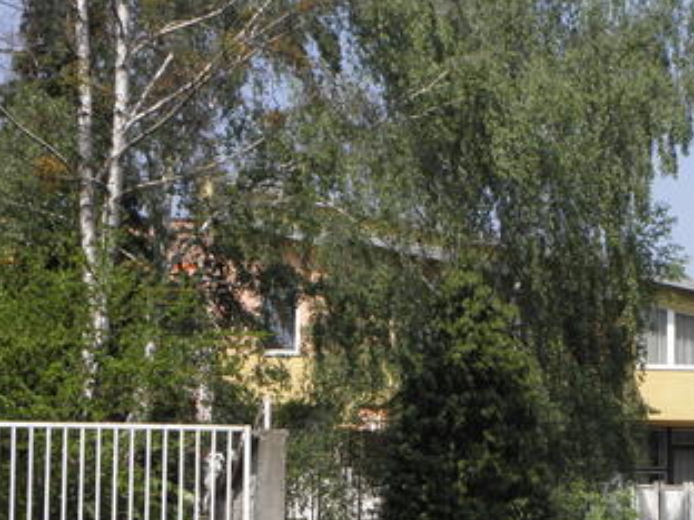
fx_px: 2426
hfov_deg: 16.2
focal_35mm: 121
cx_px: 565
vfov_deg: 12.2
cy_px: 442
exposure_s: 1/200
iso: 64
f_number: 5.6
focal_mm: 10.65
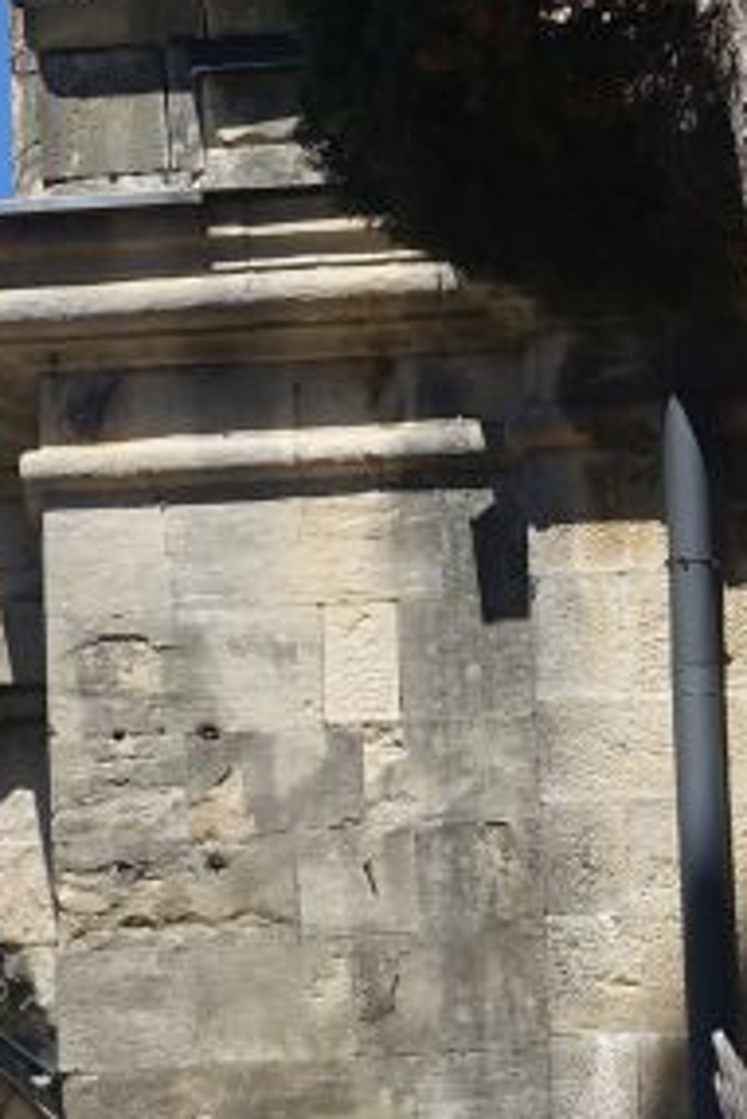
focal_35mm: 234
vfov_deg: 8.7
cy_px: 1432
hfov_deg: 5.8
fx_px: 7274
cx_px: -591
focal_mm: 17.9
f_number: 5.6
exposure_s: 1/500
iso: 125
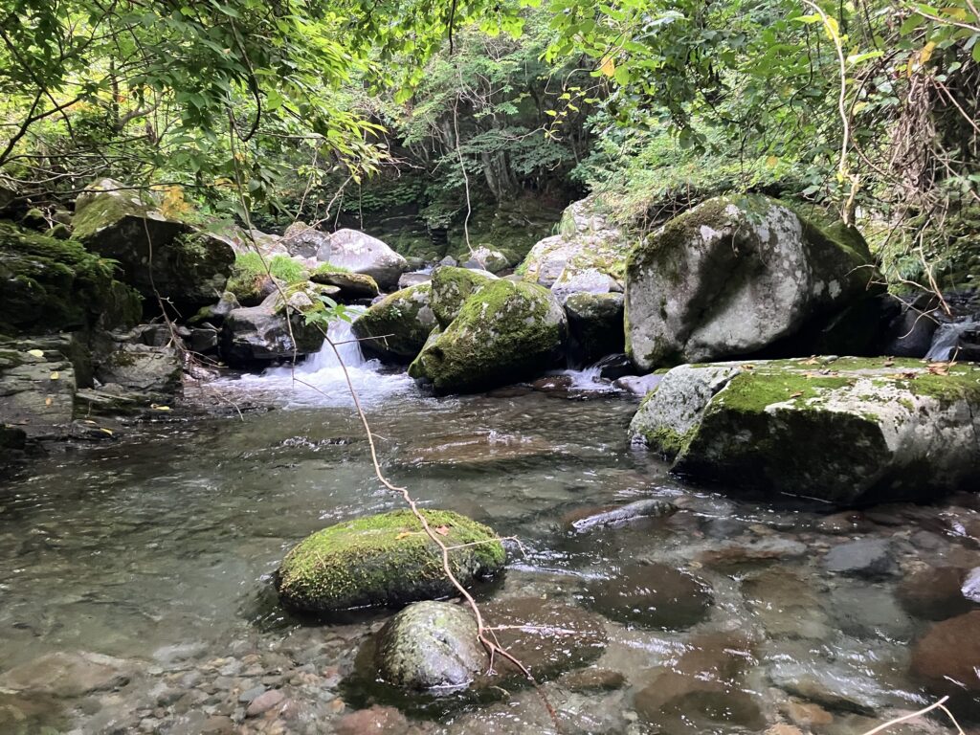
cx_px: 490
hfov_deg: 63.4
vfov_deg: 49.7
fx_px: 793
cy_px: 368
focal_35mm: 28
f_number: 1.8
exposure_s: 1/32
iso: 400
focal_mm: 3.99
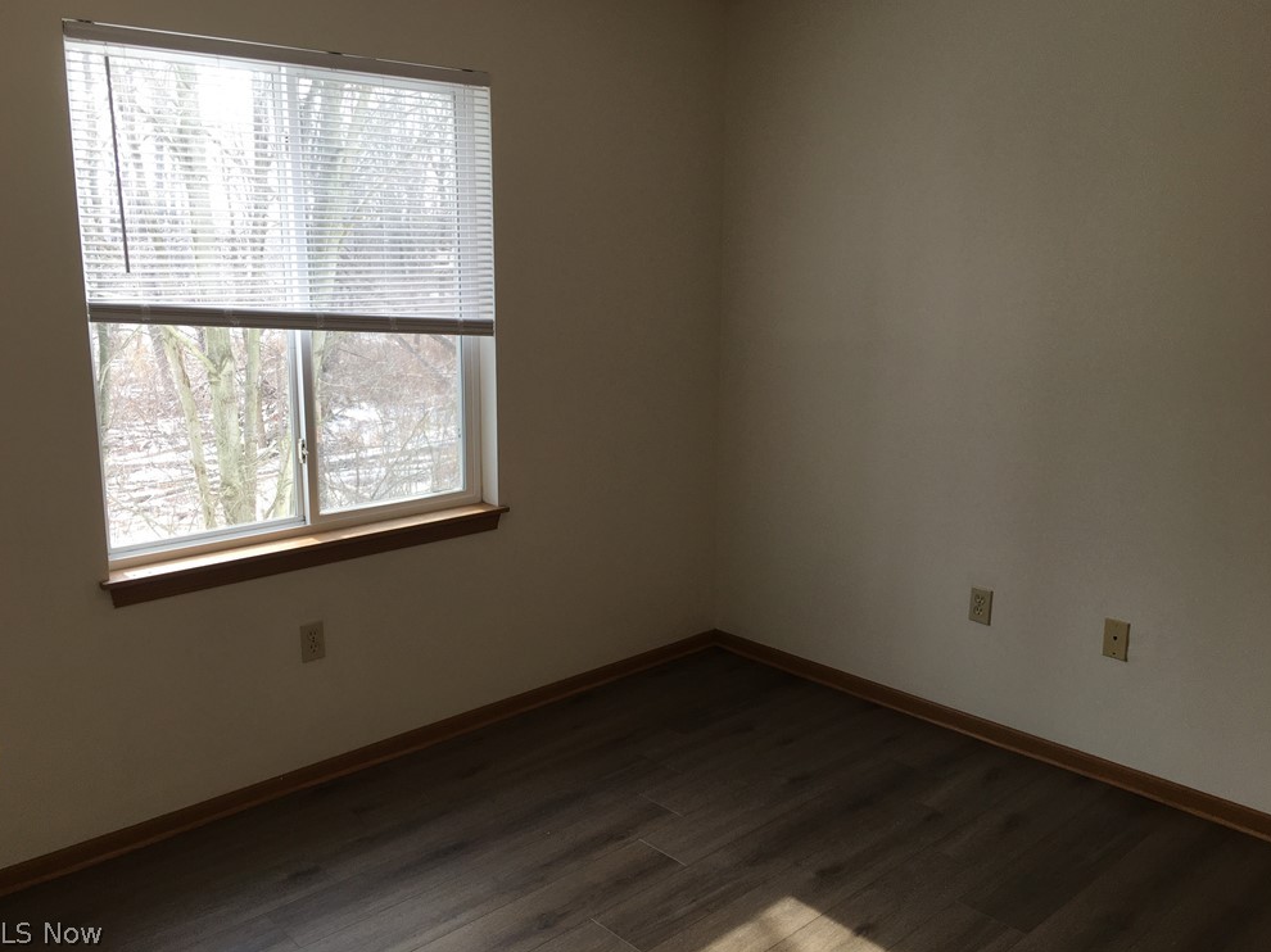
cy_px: 462
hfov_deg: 60.0
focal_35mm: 30
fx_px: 1101
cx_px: 627
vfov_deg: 46.8
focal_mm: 4.15
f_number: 2.2
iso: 25
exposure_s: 1/120
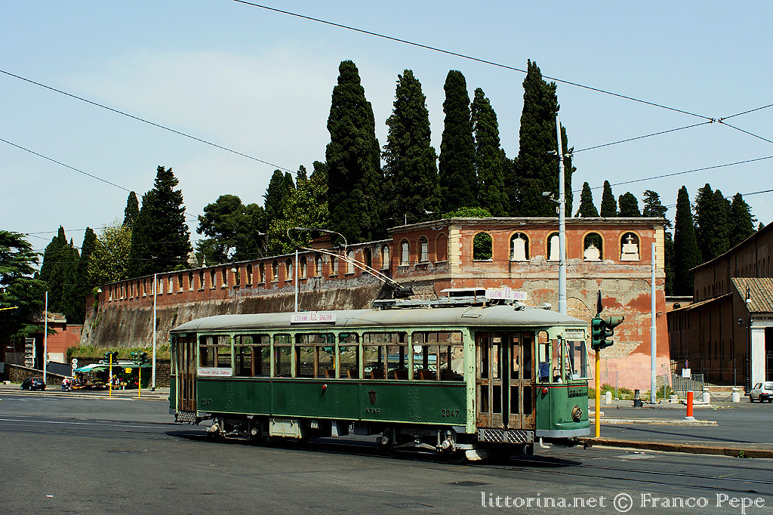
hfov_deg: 43.6
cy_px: 258
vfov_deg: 29.8
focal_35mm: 45
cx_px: 386
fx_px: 966
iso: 100
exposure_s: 1/250
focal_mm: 30
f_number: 8
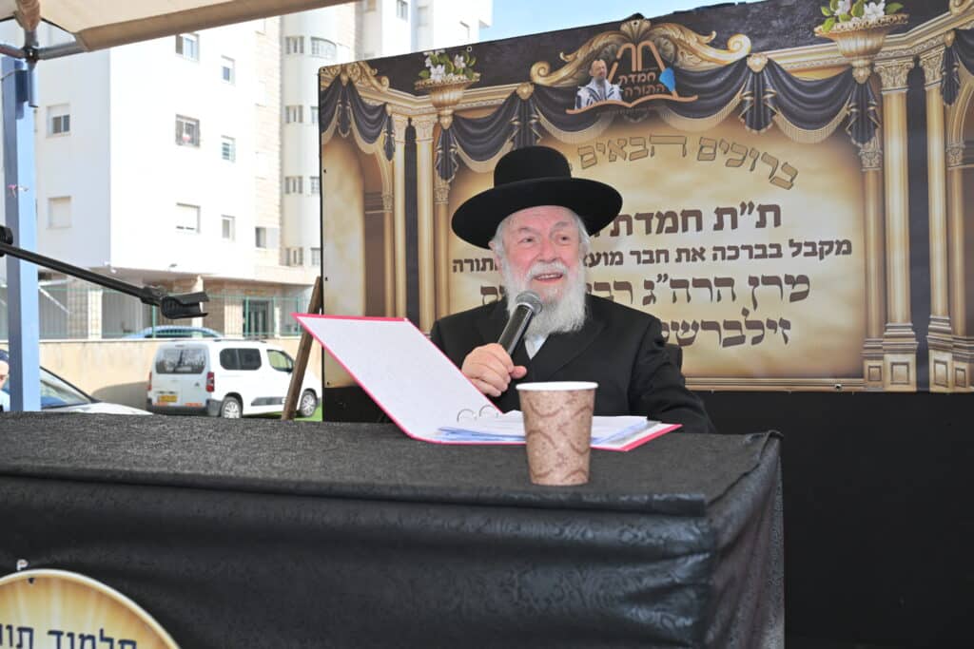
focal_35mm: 35
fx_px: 947
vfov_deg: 37.9
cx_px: 487
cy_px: 324
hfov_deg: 54.4
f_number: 7.1
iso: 100
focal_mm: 35
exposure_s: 1/160
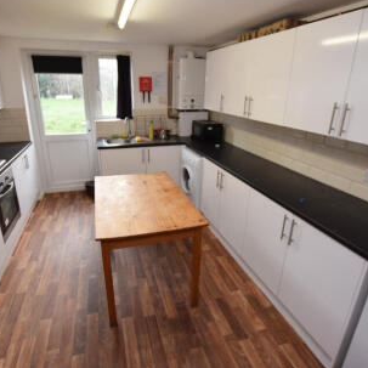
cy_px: 177
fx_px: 241
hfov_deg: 74.8
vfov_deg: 74.8
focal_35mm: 20
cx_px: 174
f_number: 5.6
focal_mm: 10
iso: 800
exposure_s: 1/125
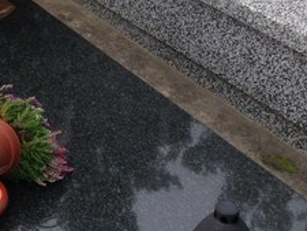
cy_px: -19
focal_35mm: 94
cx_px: -105
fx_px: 834
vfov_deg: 15.4
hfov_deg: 19.1
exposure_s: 1/243
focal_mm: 4.12
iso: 50
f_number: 2.4
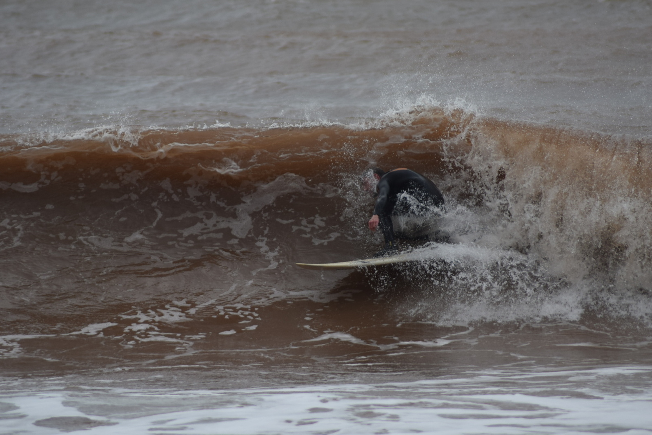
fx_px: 8166
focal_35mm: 451
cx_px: 326
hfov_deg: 4.6
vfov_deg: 3.0
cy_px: 218
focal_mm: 300
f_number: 5.6
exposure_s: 1/1250
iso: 400
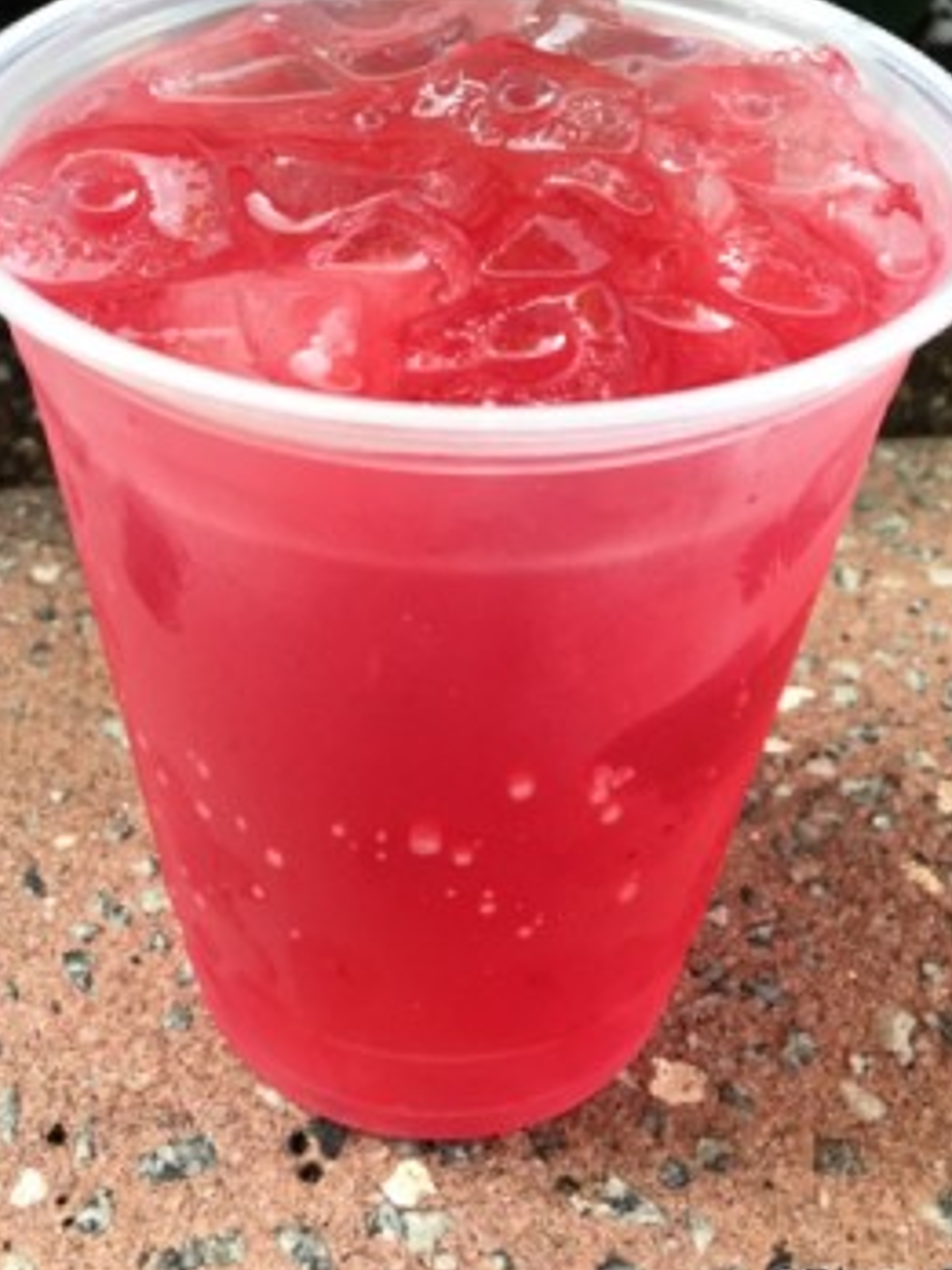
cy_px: 255
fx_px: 1833
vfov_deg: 36.9
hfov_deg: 29.1
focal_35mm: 50
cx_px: 452
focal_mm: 4.15
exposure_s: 1/30
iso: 32
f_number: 2.2
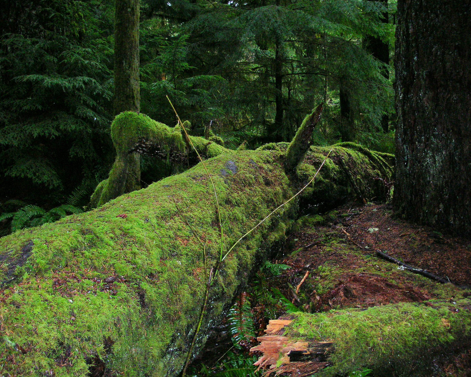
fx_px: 516
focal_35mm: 37
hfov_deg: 49.0
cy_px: 190
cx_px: 220
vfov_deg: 40.1
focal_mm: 5.8
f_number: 3
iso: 200
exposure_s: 1/60.1
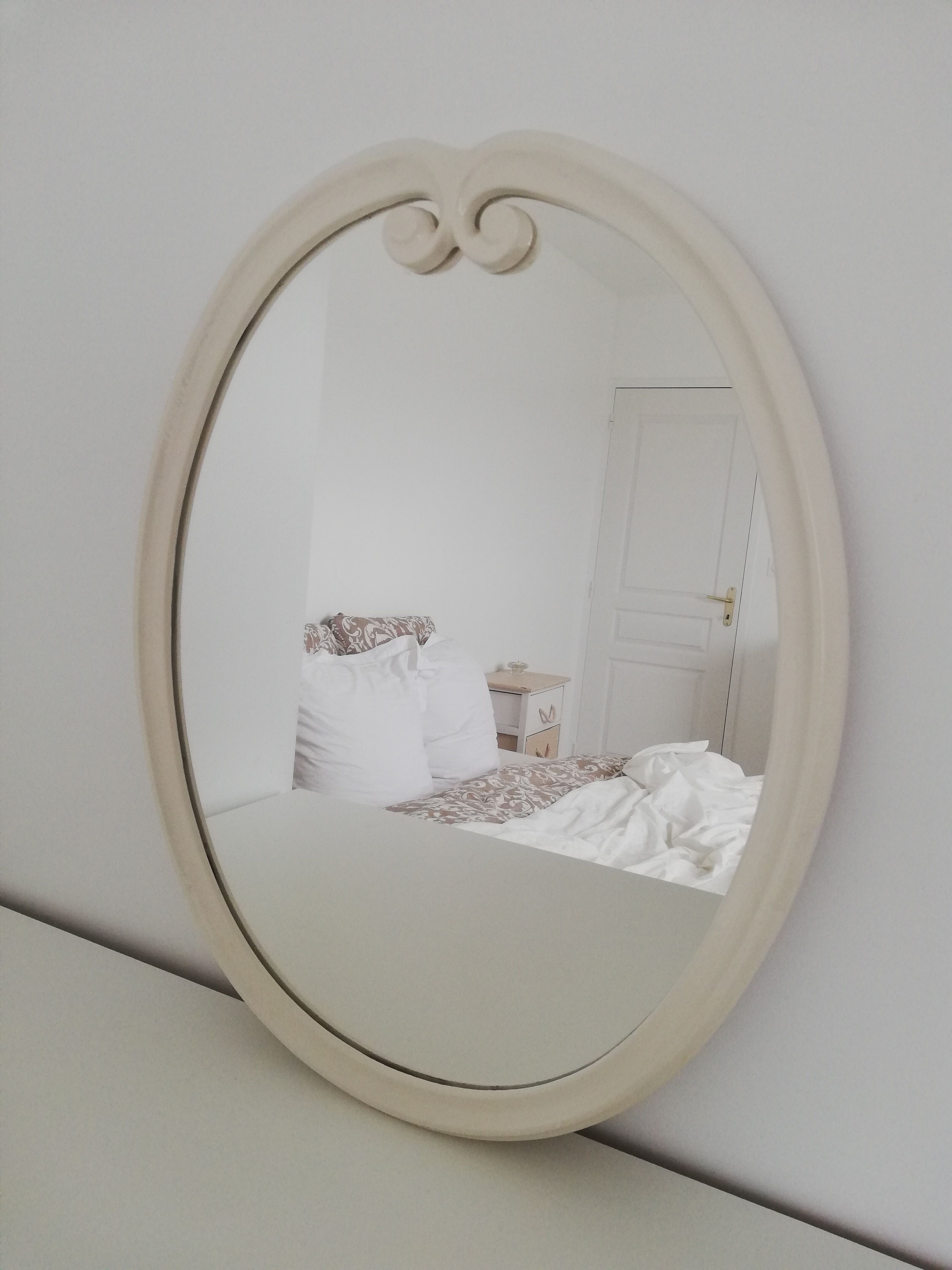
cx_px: 476
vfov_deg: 67.3
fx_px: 953
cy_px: 635
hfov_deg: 53.1
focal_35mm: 26
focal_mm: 3.81
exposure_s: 1/50
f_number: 2.2
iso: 200
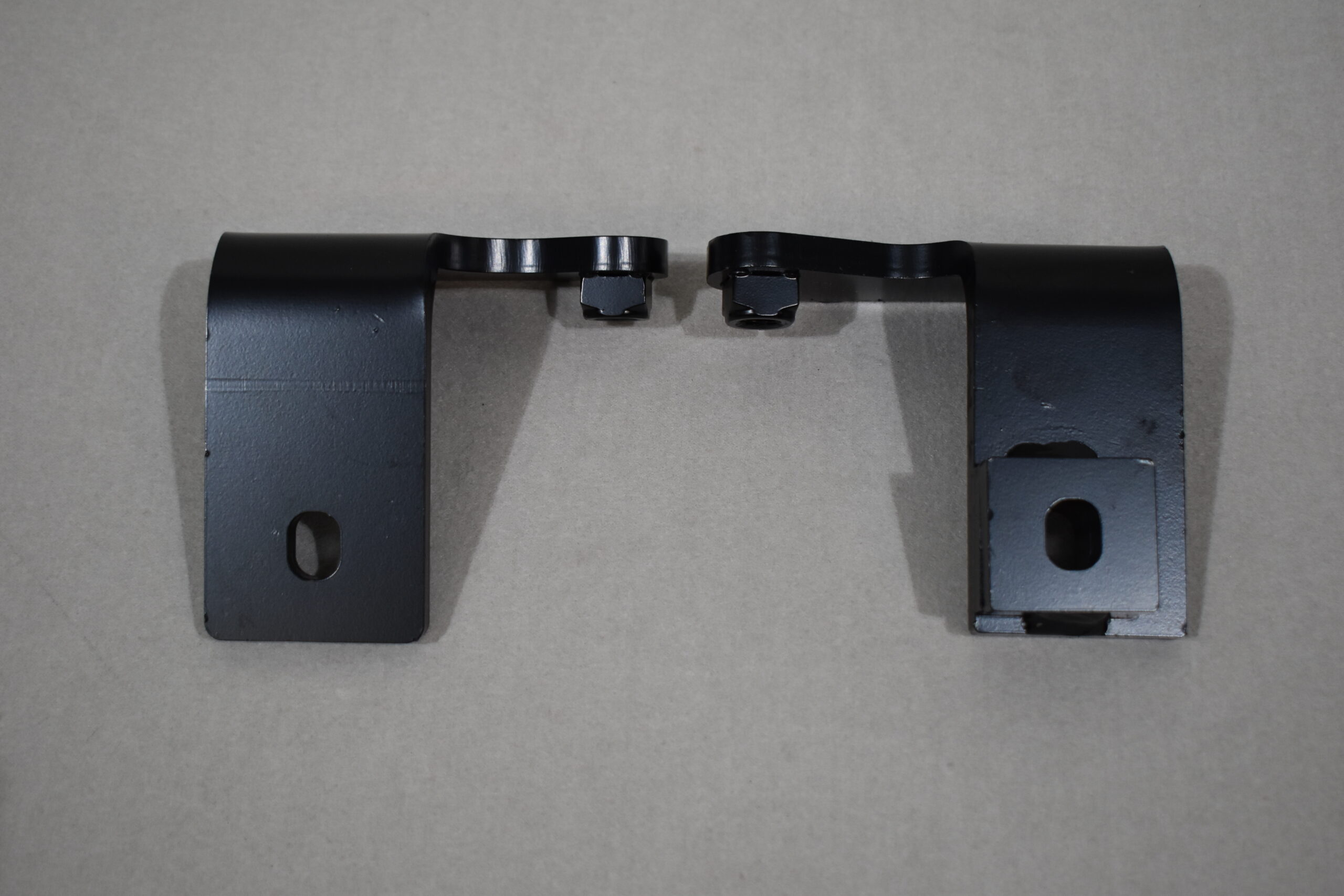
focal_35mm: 52
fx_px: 1960
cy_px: 448
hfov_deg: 37.8
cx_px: 672
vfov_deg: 25.8
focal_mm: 35
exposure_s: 1/250
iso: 720
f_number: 4.5
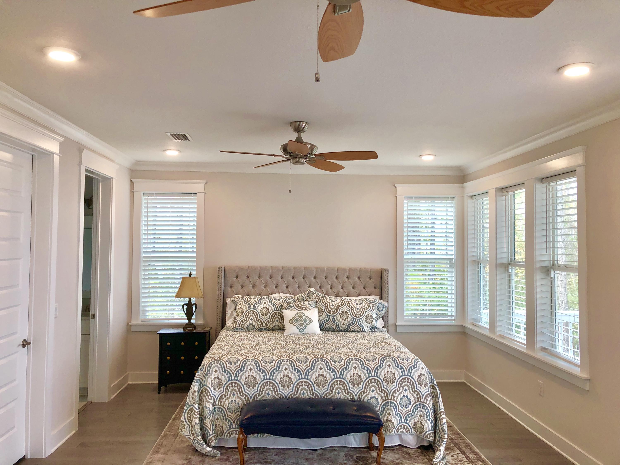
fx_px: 502
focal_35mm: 28
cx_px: 310
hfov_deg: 63.4
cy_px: 232
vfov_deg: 49.7
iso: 50
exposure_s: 1/120
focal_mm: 3.99
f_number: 1.8
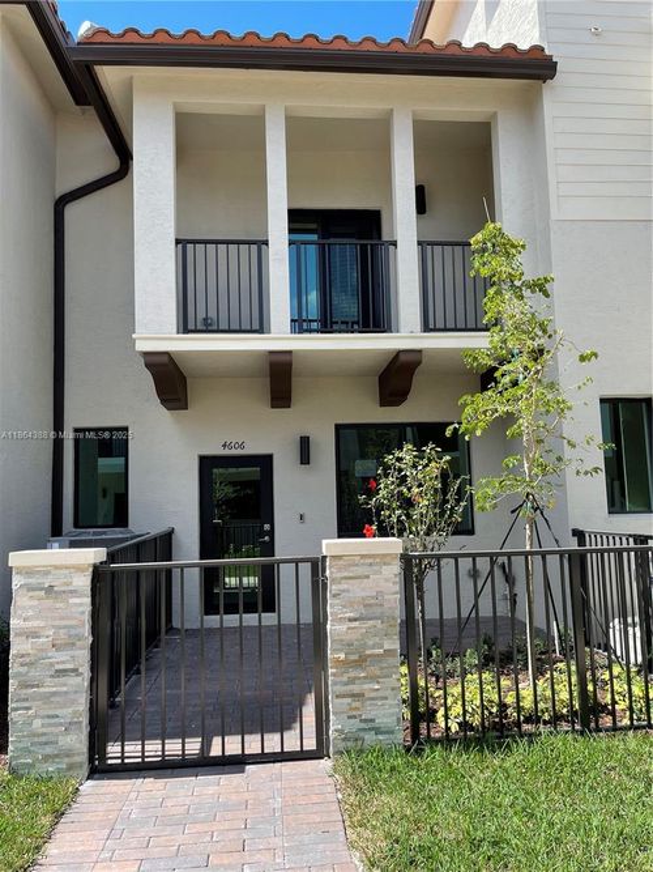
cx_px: 326
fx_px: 654
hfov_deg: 53.0
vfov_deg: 67.3
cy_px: 436
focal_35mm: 26
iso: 32
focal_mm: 5.1
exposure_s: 1/1475
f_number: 1.6
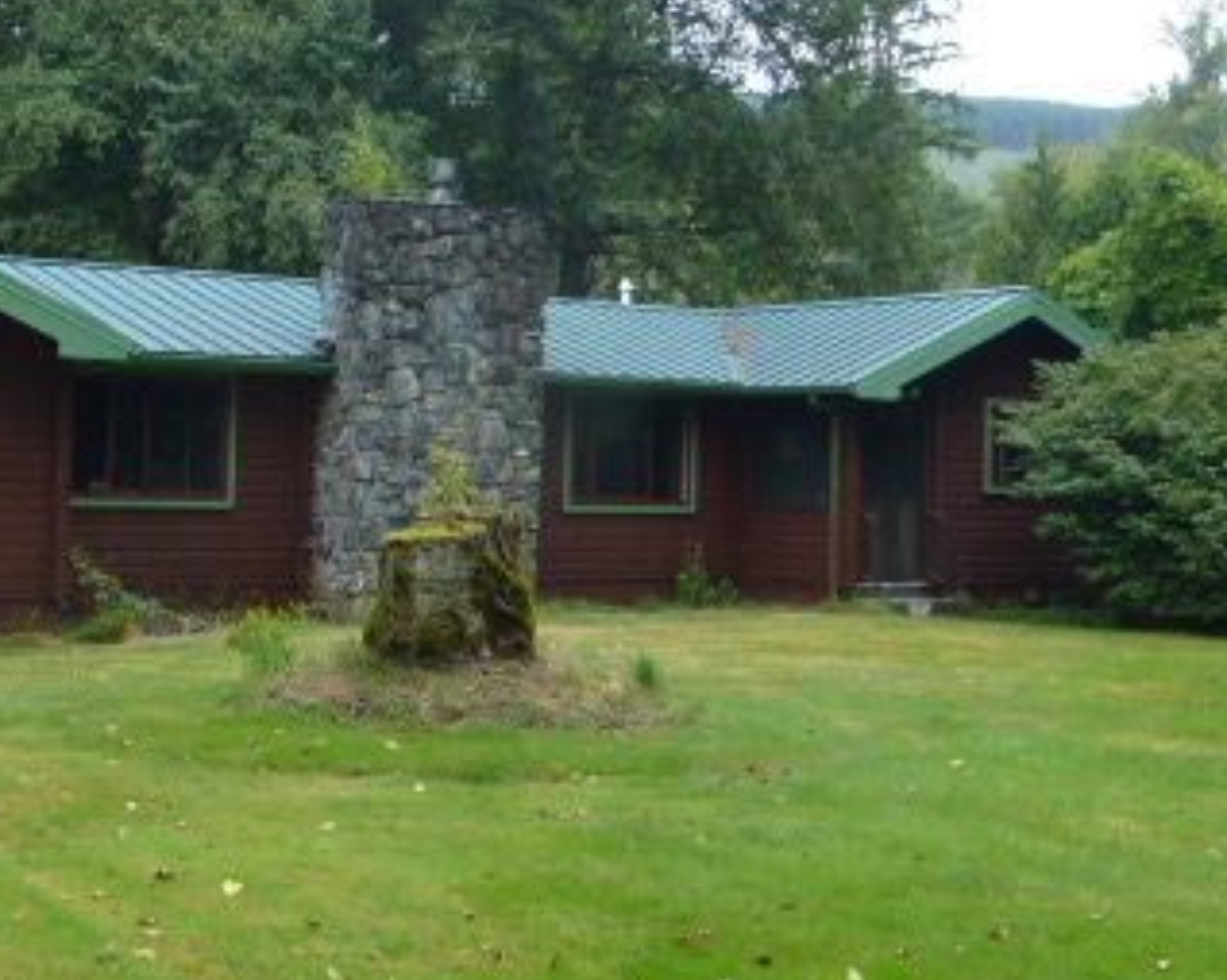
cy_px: 328
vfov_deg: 25.6
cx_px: 432
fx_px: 2141
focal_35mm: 59
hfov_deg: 31.8
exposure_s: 1/125
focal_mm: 5.4
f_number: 4
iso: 100
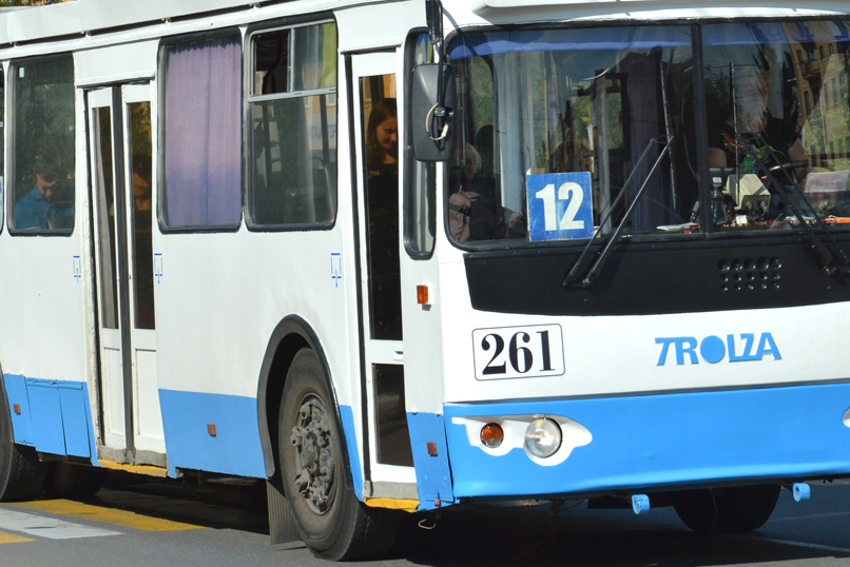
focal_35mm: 173
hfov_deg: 11.9
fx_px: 4086
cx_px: 404
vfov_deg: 7.9
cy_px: 64
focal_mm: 62
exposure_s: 1/400
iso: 100
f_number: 8
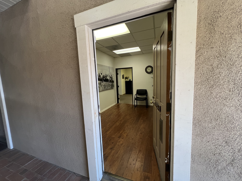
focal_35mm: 13
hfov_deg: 106.2
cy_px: 90
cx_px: 121
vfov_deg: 89.9
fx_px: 91
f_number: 1.8
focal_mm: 1.57
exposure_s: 1/120
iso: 125
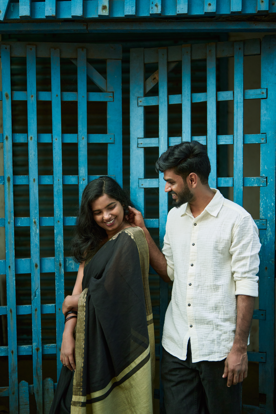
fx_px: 575
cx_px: 138
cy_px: 207
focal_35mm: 50
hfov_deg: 27.0
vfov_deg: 39.6
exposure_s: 1/3200
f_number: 1.2
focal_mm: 50
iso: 800
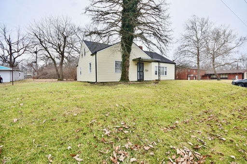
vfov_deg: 77.2
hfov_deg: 100.5
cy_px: 82
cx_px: 124
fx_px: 103
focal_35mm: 15
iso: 640
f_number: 8
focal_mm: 10
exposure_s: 1/250
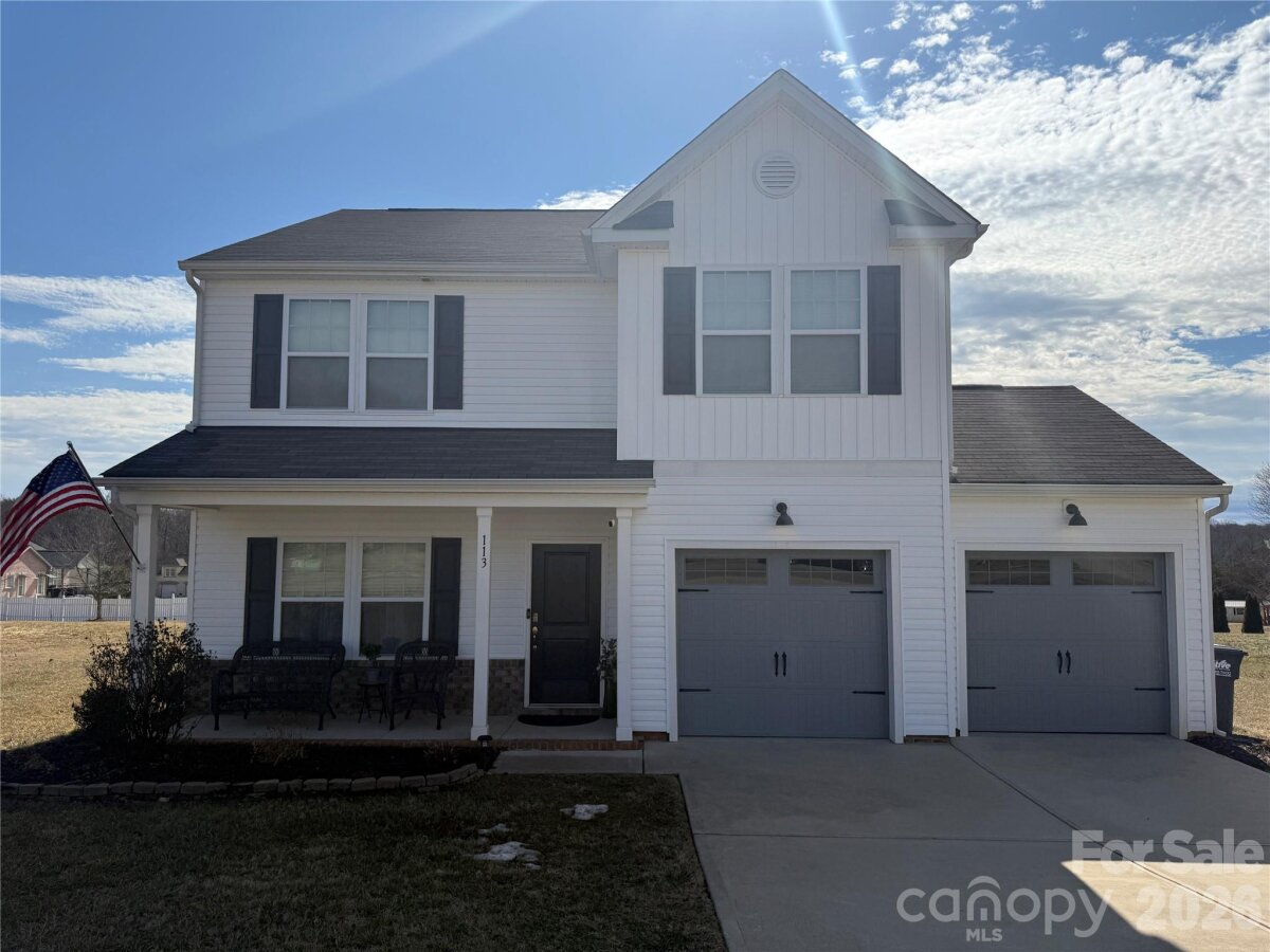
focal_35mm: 24
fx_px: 881
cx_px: 635
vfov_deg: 56.8
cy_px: 476
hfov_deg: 71.6
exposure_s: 1/14286
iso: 100
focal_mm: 6.76
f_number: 1.78
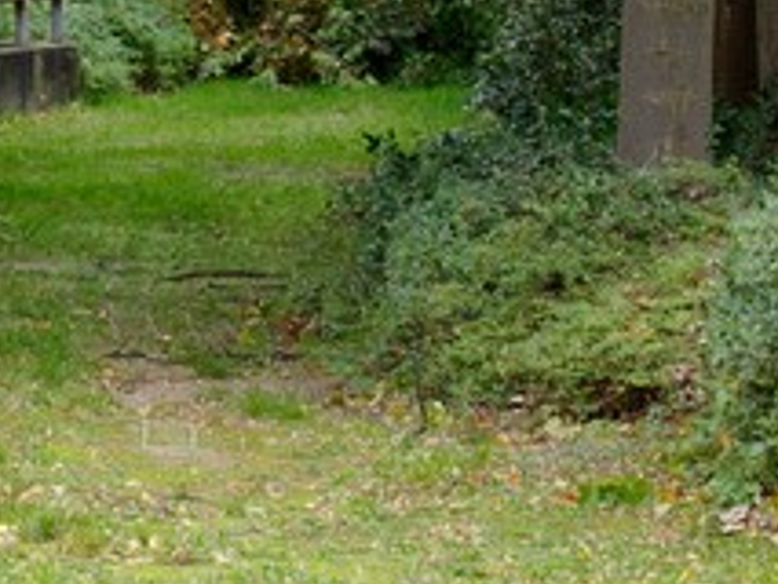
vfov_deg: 2.9
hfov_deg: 3.9
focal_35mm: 508
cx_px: -647
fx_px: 11424
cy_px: -487
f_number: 8
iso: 800
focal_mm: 60
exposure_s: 1/50
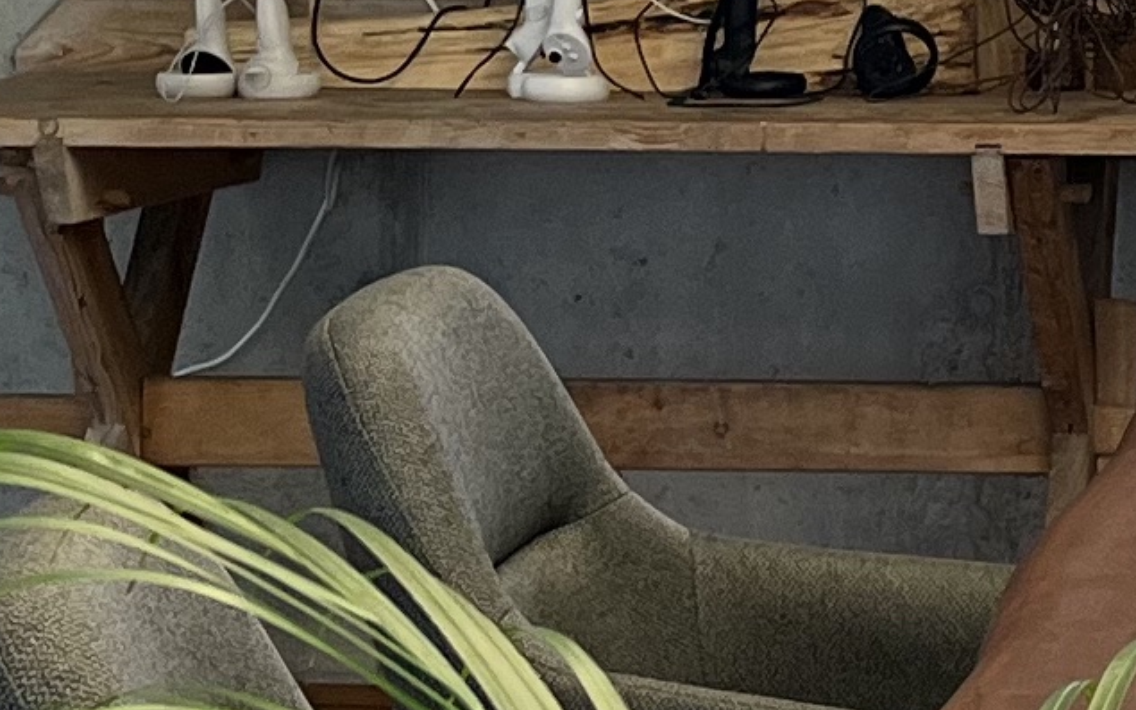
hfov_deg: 11.8
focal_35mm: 175
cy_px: -266
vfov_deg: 7.4
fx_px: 5418
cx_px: 1290
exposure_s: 1/100
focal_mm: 5.1
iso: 80
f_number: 1.6
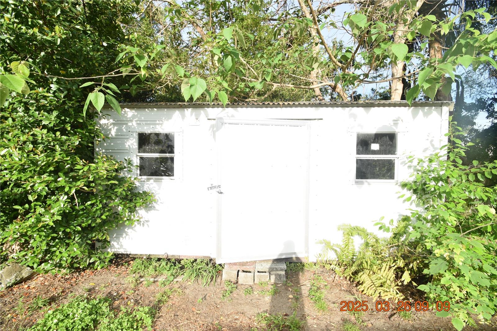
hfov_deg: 100.4
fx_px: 207
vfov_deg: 77.3
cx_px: 248
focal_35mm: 15
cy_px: 166
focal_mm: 10
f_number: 8
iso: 200
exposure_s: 1/250
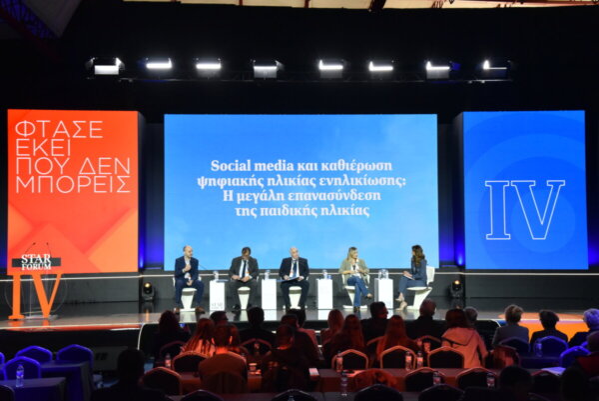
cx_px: 300
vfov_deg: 29.3
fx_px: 766
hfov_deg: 42.7
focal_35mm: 46
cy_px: 200
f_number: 7.1
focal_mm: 46
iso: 4000
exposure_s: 1/200
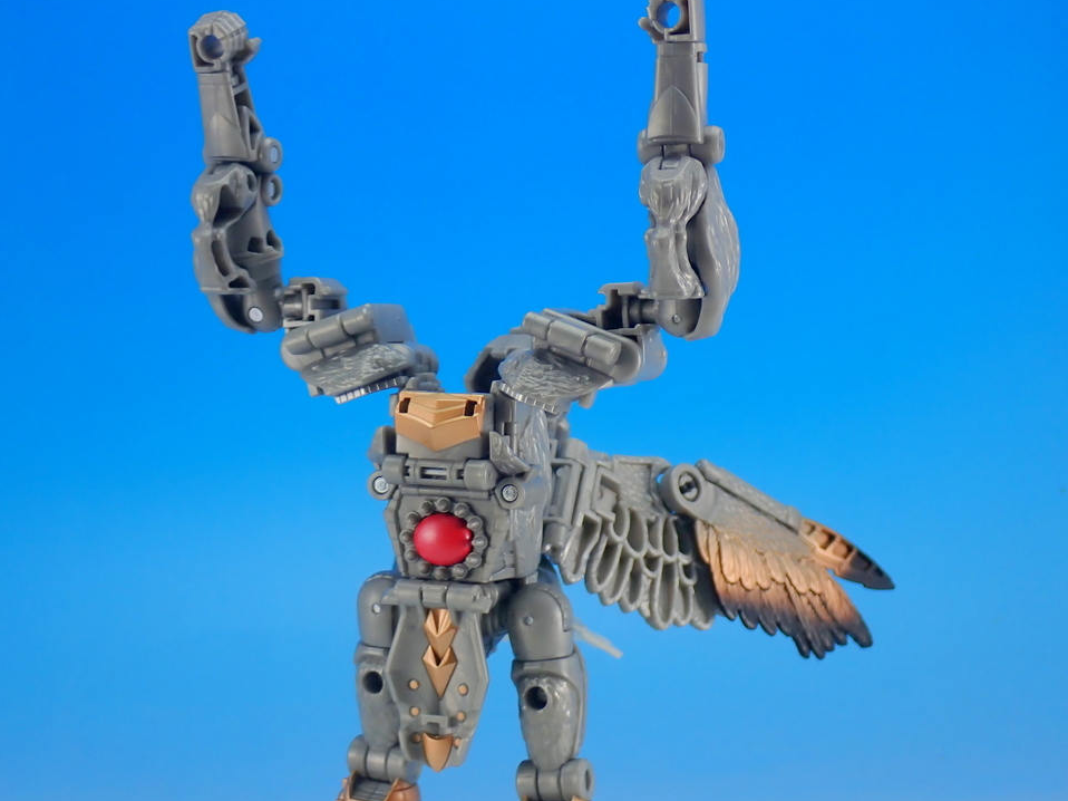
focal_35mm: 62
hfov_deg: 31.2
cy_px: 394
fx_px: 1912
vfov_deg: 23.6
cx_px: 498
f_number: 3.5
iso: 100
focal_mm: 10.35
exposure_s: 1/30
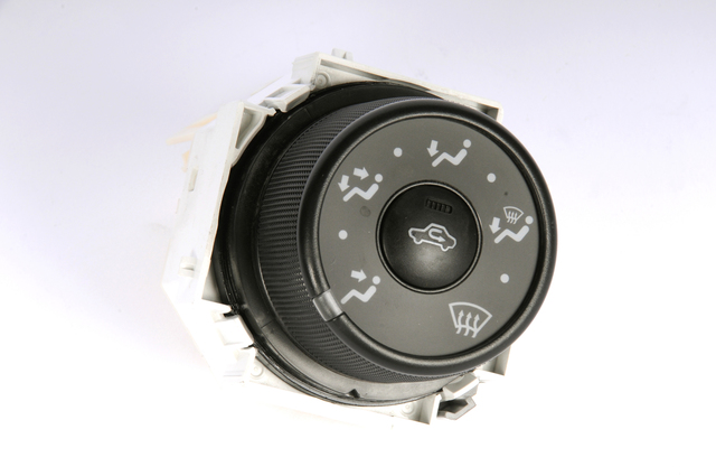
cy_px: 238
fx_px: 5959
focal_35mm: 300
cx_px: 358
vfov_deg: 4.6
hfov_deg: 6.9
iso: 320
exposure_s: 1/200
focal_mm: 200
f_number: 25
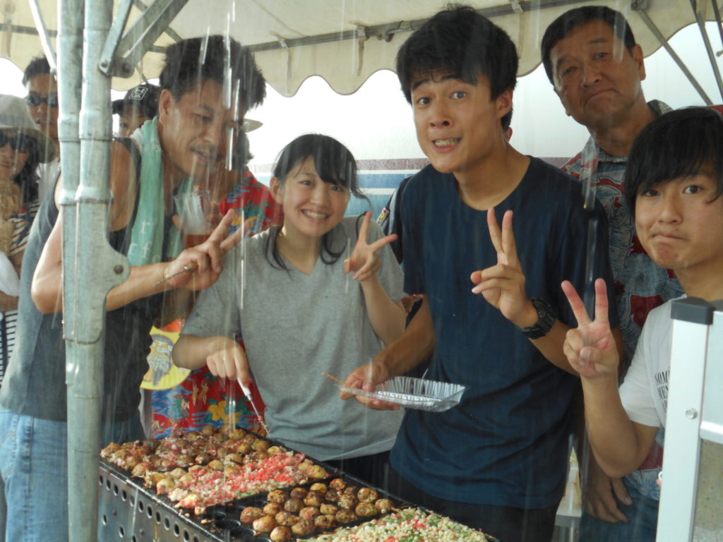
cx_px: 362
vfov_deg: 32.9
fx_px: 919
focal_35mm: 44
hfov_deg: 42.9
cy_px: 271
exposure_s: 1/60
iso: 80
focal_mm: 7.9
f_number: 4.7
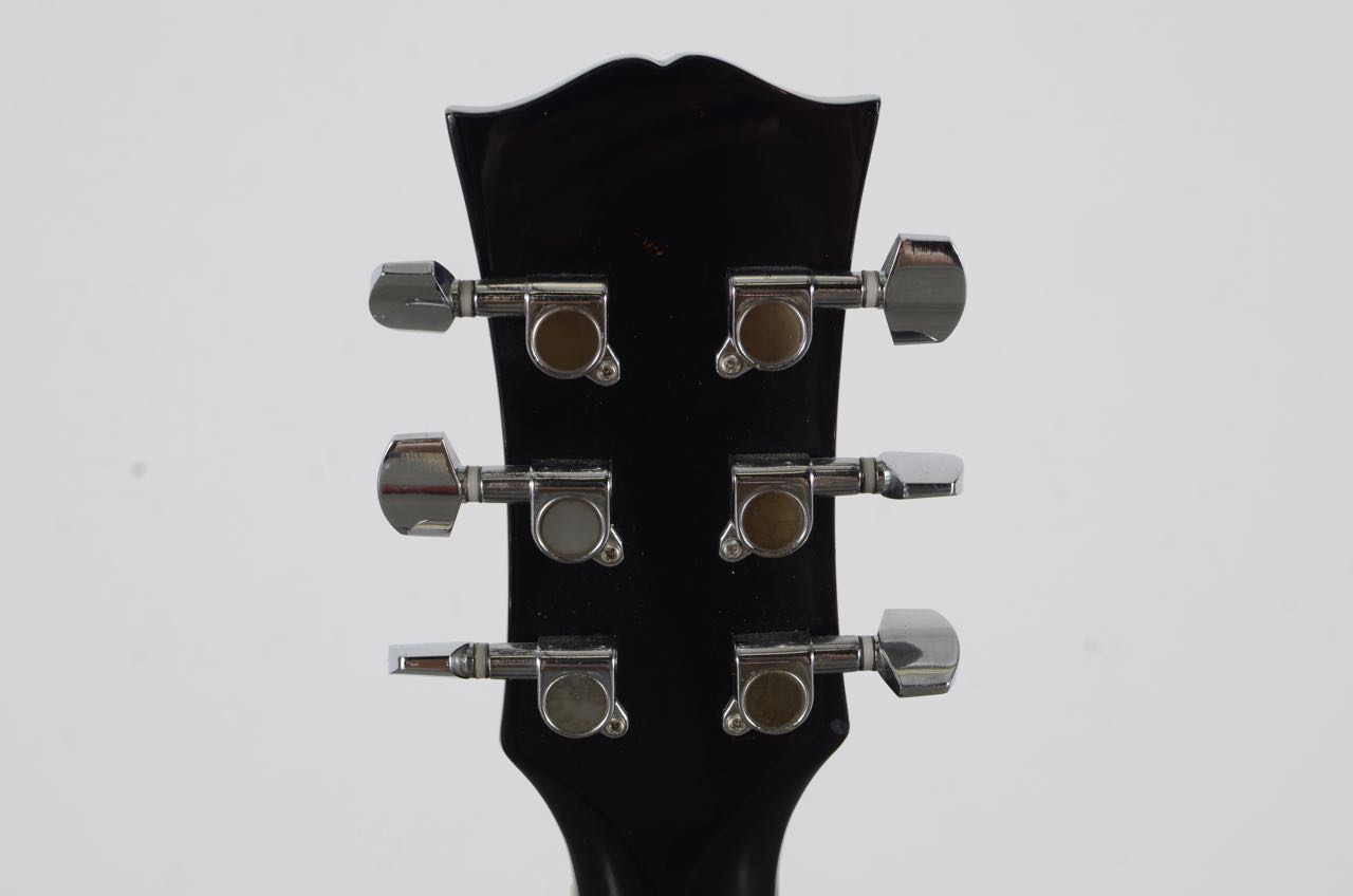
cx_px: 676
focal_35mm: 52
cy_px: 448
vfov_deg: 25.6
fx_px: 1969
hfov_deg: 37.9
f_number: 9
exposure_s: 1/125
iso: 100
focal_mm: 35
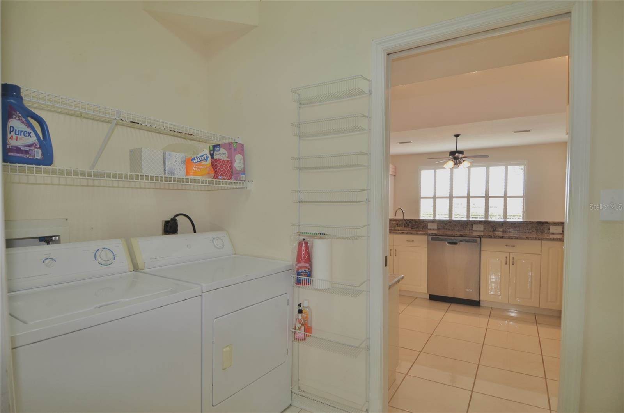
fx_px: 622
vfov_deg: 36.7
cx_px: 312
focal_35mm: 36
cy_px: 206
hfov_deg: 53.2
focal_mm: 24
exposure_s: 1/60
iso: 200
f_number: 4
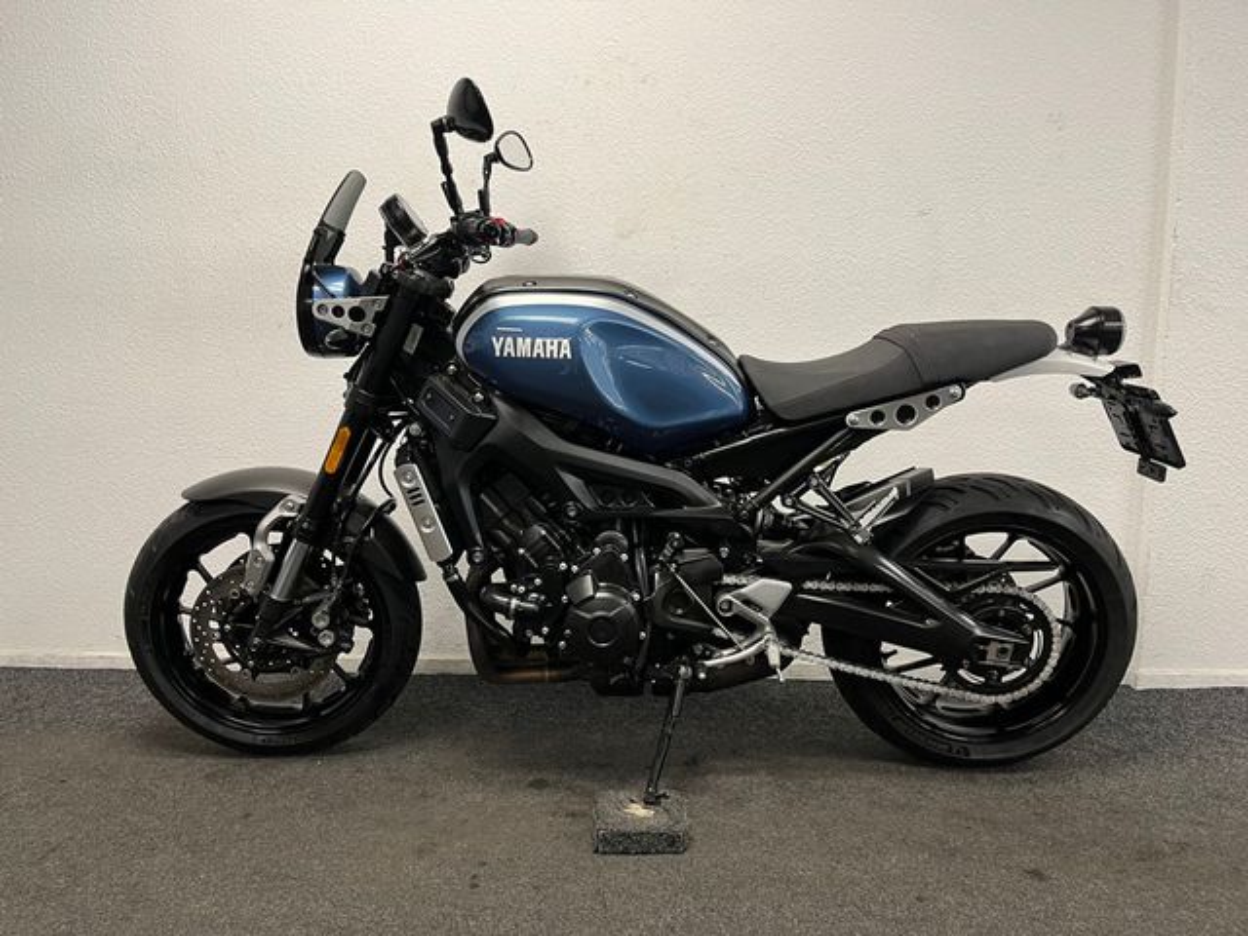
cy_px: 468
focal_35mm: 26
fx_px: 937
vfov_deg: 53.1
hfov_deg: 67.3
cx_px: 624
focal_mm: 5.1
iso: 80
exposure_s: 1/50
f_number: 1.6
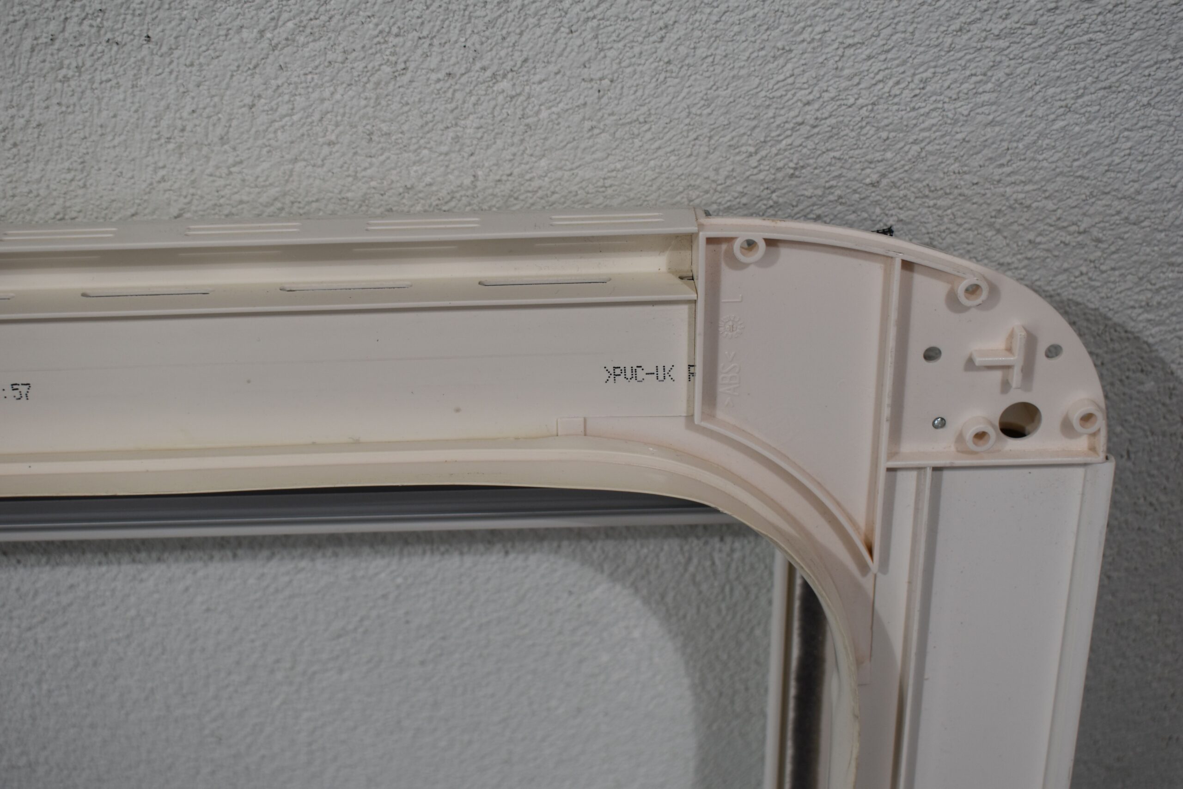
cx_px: 592
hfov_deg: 36.9
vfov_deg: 25.1
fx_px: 1774
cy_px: 394
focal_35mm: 54
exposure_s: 1/160
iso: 200
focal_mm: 36
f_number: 5.6
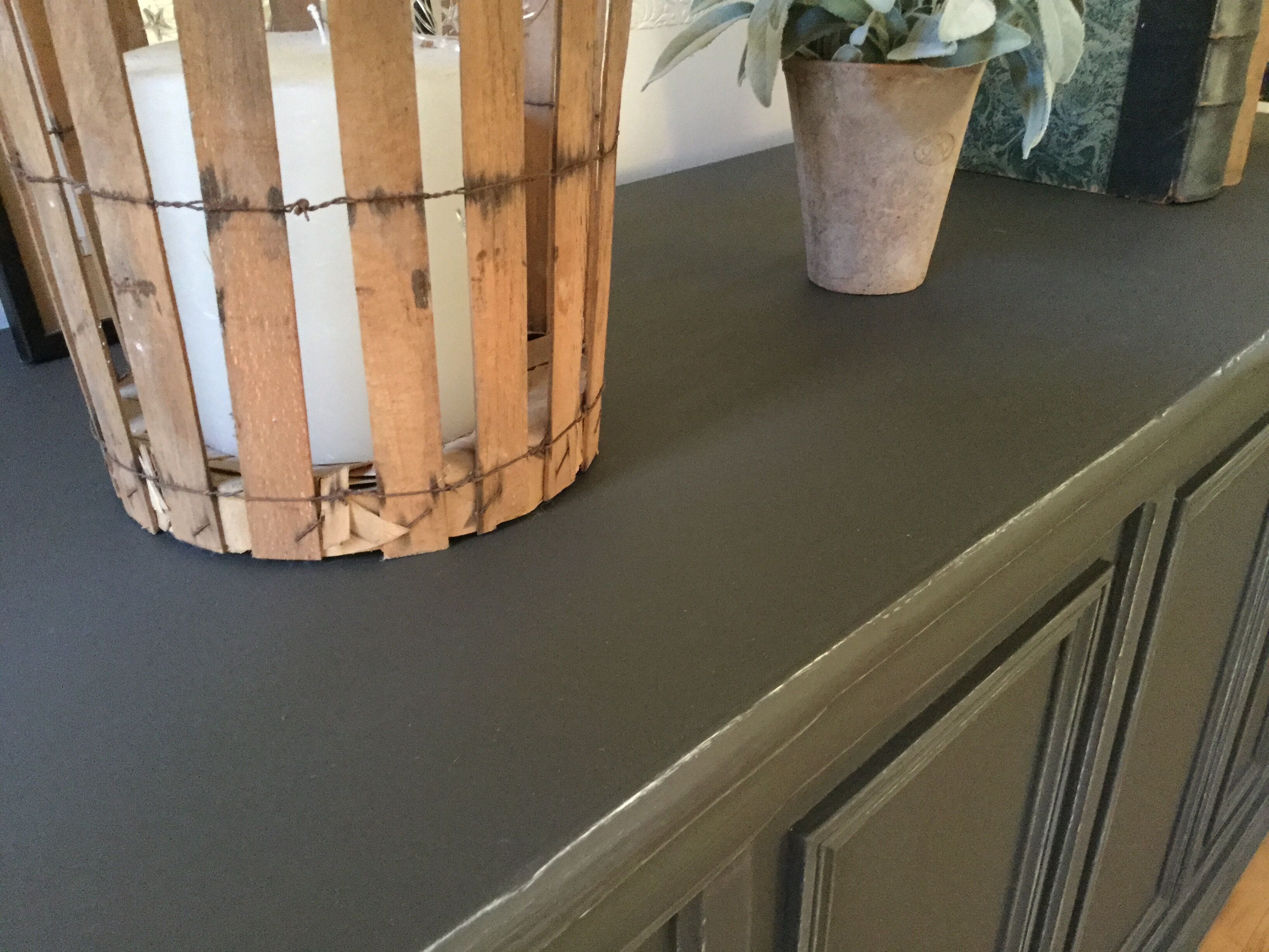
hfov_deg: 58.4
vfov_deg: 45.4
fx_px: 1136
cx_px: 634
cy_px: 476
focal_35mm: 31
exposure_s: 1/17
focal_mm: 3.3
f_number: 2.4
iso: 400
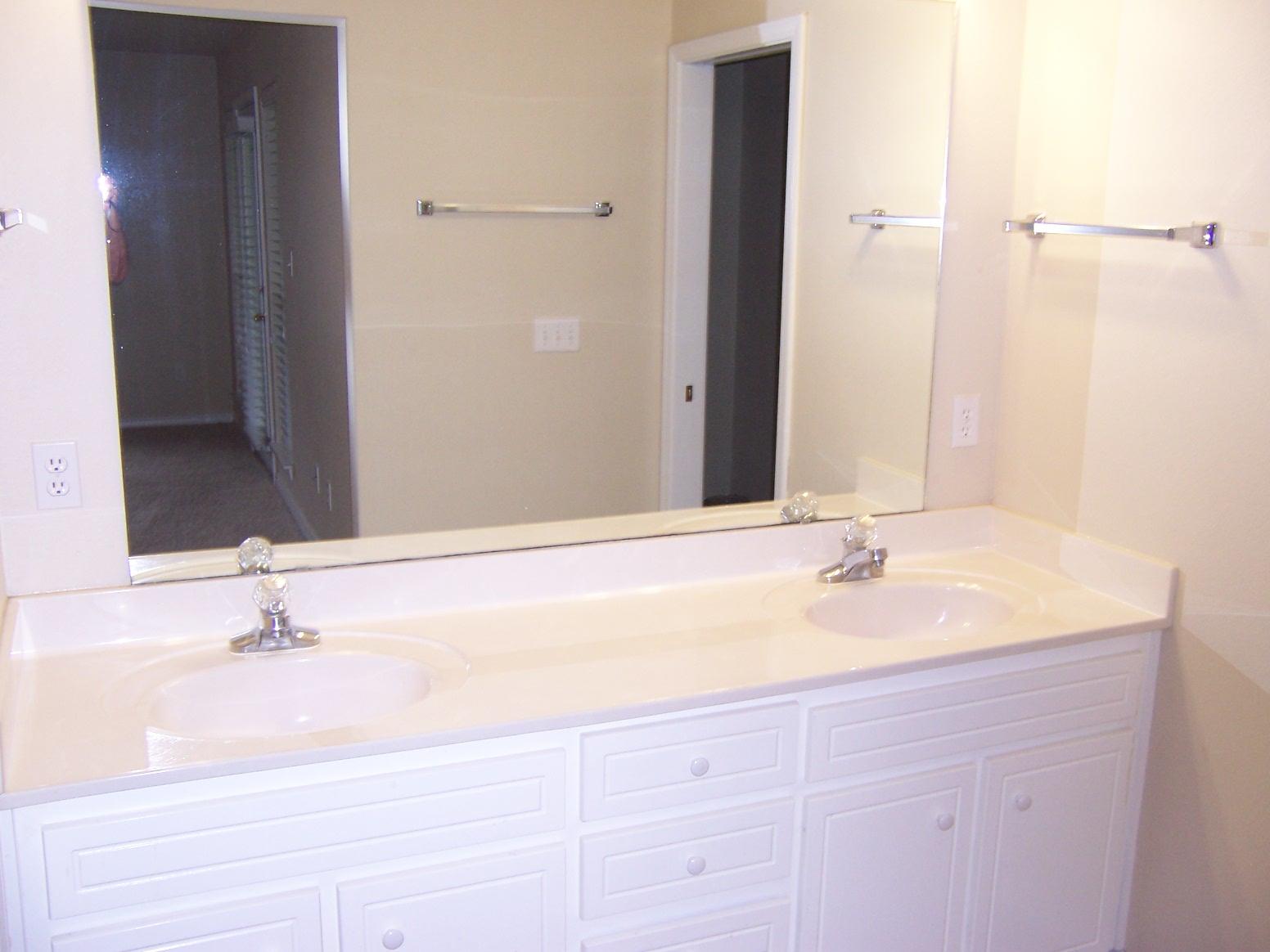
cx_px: 635
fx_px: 1211
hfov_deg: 55.4
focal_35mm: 33
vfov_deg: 42.9
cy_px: 476
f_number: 2.8
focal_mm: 5.5
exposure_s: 1/60
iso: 140
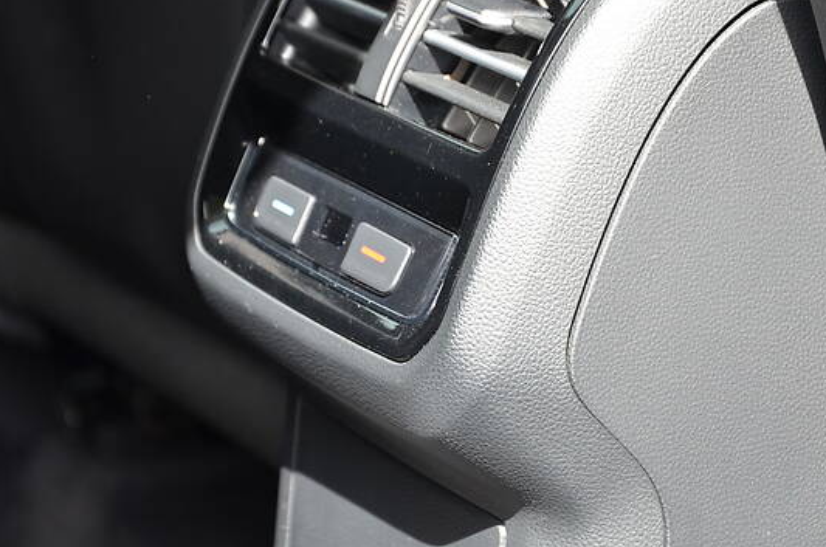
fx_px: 3864
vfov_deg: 8.1
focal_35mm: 169
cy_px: 144
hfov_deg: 12.2
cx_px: 463
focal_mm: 75
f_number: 5.6
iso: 400
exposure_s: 1/125
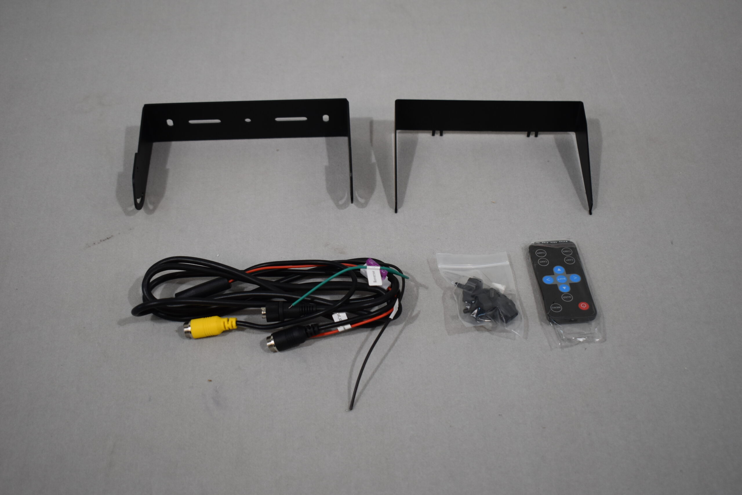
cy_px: 248
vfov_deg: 28.9
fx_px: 958
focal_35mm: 46
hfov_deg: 42.3
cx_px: 371
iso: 500
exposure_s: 1/250
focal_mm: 31
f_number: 4.2
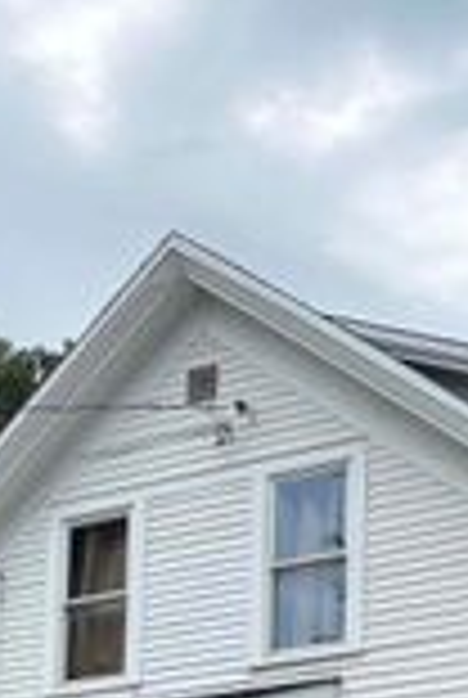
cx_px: 342
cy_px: 822
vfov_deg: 21.7
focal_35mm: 87
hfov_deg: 15.7
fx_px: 1689
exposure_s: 1/3205
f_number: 1.6
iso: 50
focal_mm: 5.96
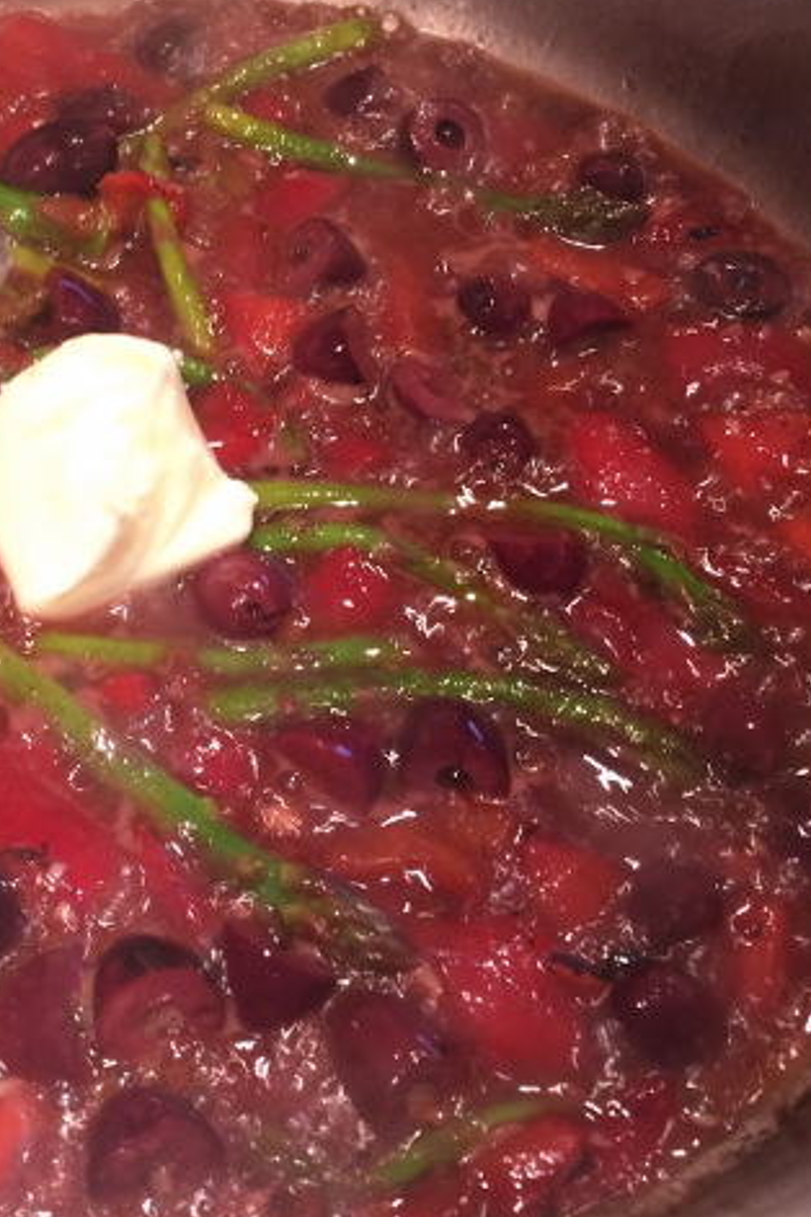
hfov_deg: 31.6
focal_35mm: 41
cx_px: 145
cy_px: 605
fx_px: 1385
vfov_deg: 47.4
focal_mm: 4.15
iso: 64
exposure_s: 1/15
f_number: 2.2
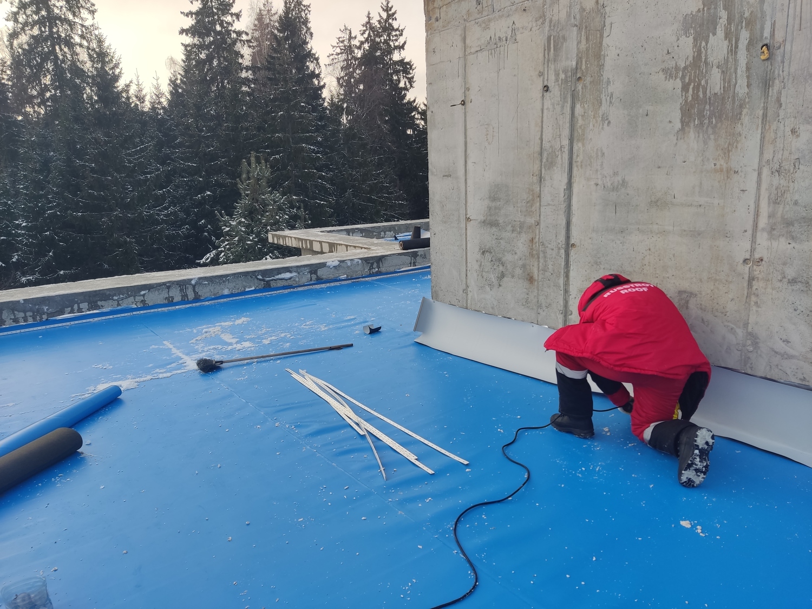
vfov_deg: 54.9
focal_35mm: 25
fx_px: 586
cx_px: 406
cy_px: 304
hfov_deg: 69.4
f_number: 1.79
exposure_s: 1/431
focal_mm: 4.71
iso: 50
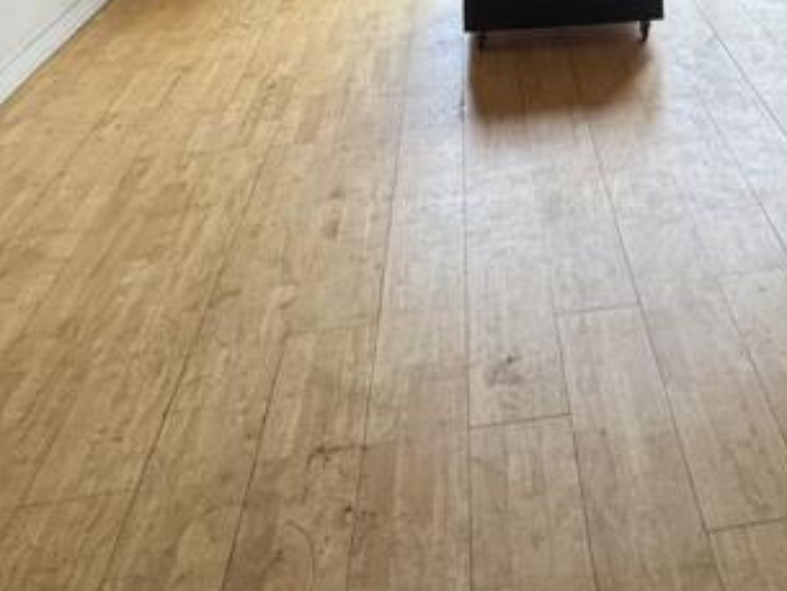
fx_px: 1069
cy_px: -289
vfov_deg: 24.3
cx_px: 655
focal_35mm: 47
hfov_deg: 38.5
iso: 40
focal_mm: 2.22
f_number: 2.2
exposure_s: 1/102
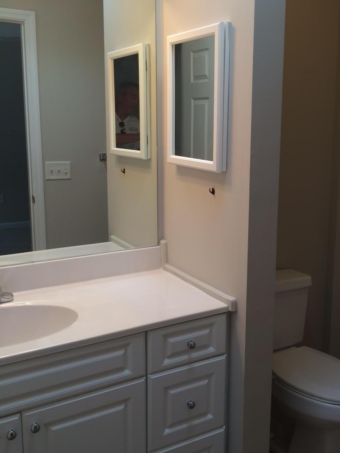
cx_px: 221
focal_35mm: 38
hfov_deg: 37.4
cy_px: 211
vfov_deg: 48.9
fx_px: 498
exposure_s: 1/30
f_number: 2.2
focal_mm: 4.15
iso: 40
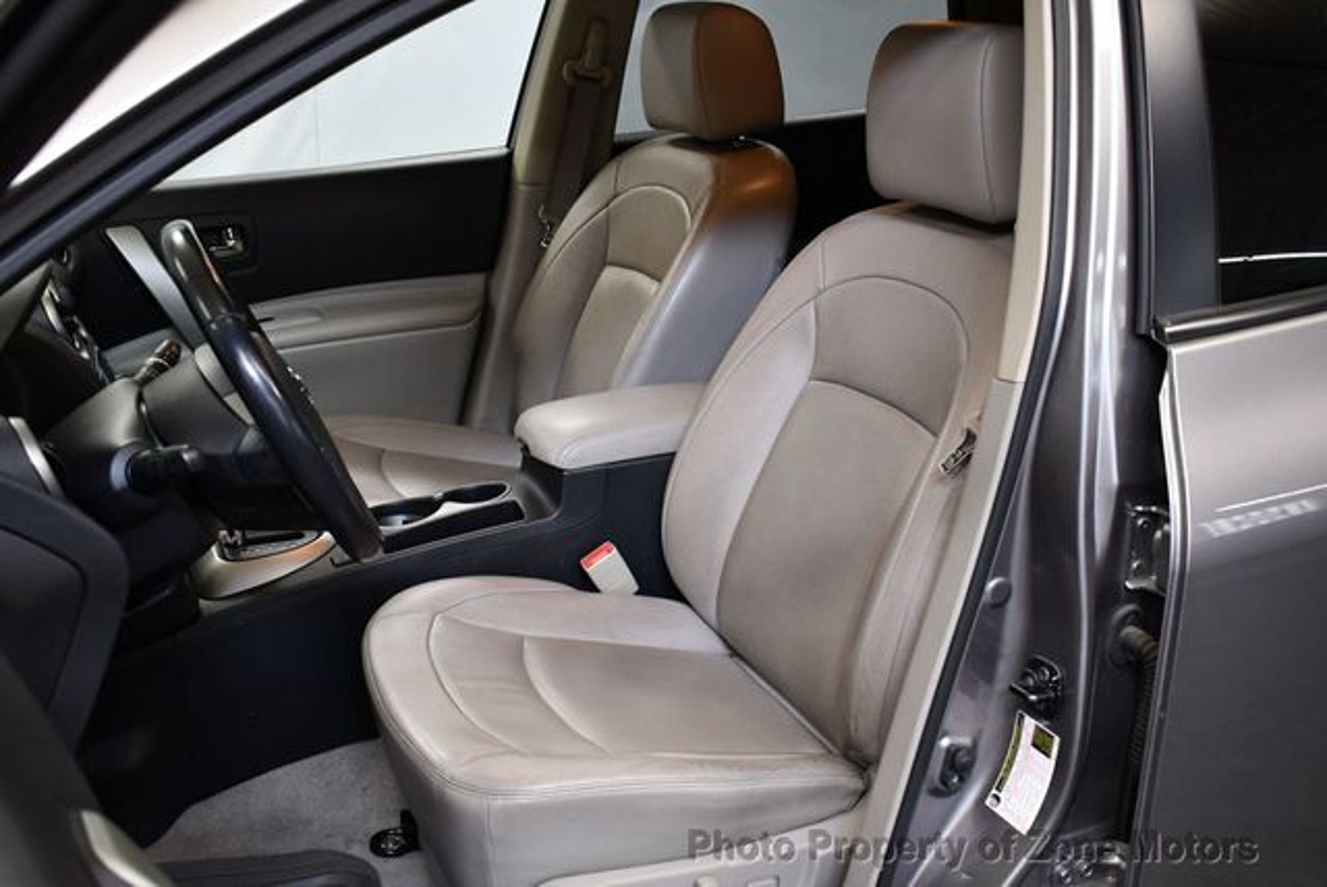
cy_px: 444
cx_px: 664
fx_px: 1328
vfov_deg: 36.9
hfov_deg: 53.1
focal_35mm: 36
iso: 1100
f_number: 3.5
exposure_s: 1/125
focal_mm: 18
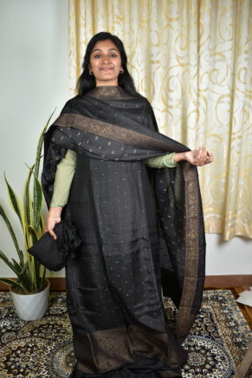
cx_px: 124
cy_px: 189
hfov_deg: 38.9
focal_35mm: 34
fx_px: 357
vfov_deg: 55.8
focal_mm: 22
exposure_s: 1/40
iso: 200
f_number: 4
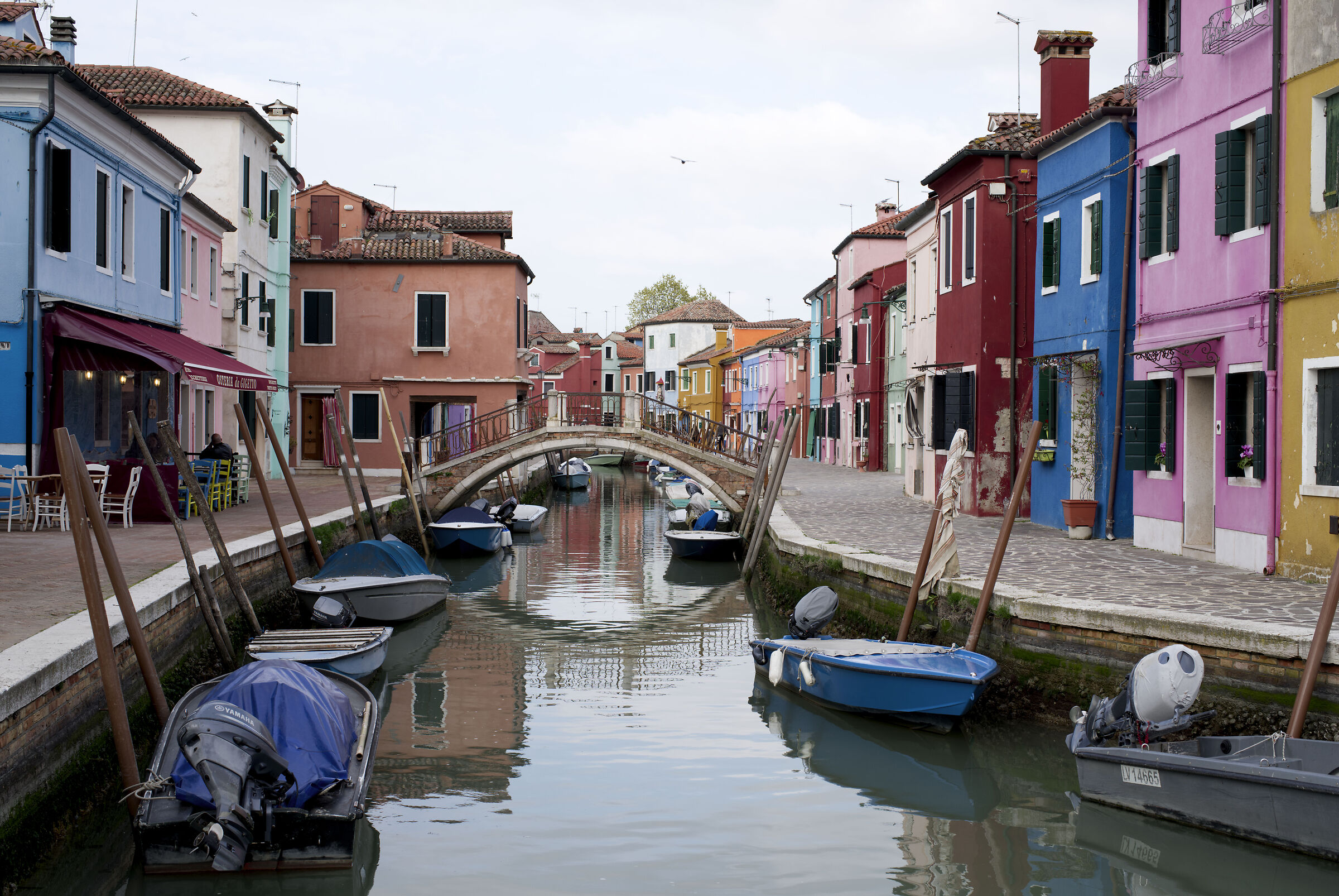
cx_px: 670
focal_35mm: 50
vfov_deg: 27.0
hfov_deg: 39.6
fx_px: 1861
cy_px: 448
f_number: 7.1
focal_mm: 50
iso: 100
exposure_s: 1/125
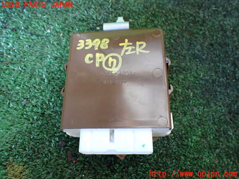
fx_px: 207
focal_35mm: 30
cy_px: 90
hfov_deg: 60.0
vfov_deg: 46.8
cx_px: 120
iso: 800
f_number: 2.3
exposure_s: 1/50
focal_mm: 5.4
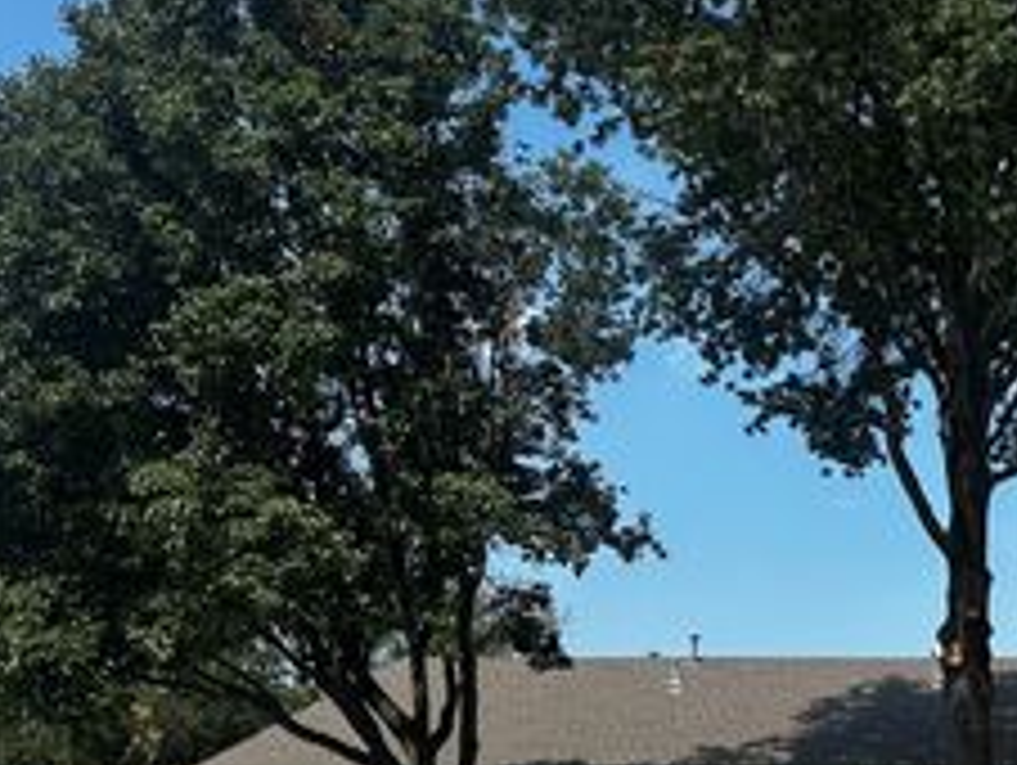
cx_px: 1107
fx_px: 1559
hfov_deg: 32.1
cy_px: 740
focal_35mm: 53
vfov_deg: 26.3
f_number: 1.78
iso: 80
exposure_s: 1/4348
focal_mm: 6.86
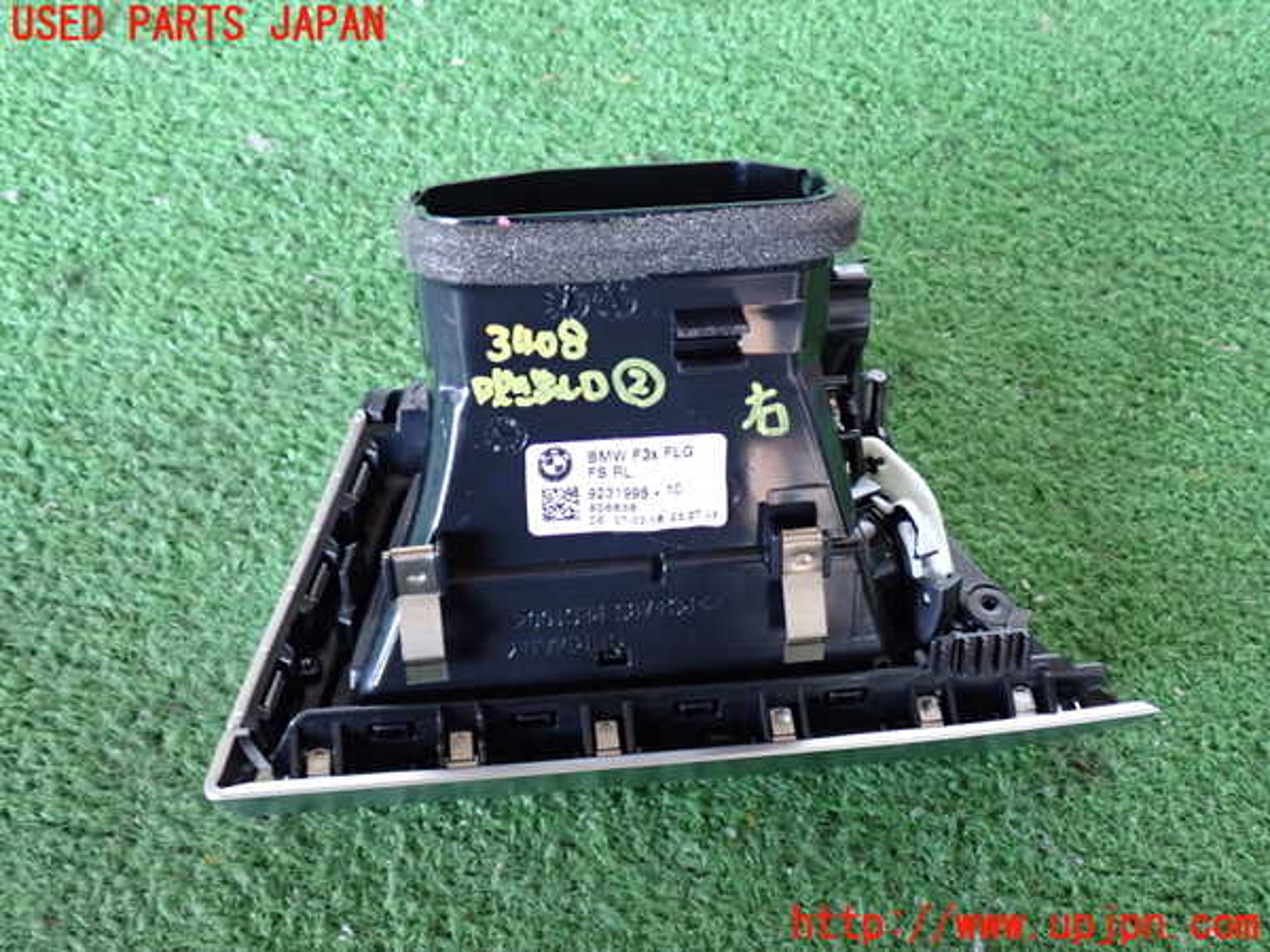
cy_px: 476
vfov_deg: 39.7
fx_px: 1321
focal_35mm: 36
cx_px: 635
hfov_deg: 51.4
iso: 640
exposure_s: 1/40
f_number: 2.5
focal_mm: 6.37
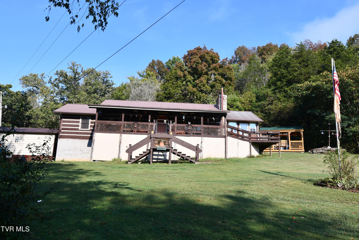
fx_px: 299
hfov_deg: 61.9
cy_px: 120
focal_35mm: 30
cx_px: 180
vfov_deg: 43.6
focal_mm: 20
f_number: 8
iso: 110
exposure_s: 1/250
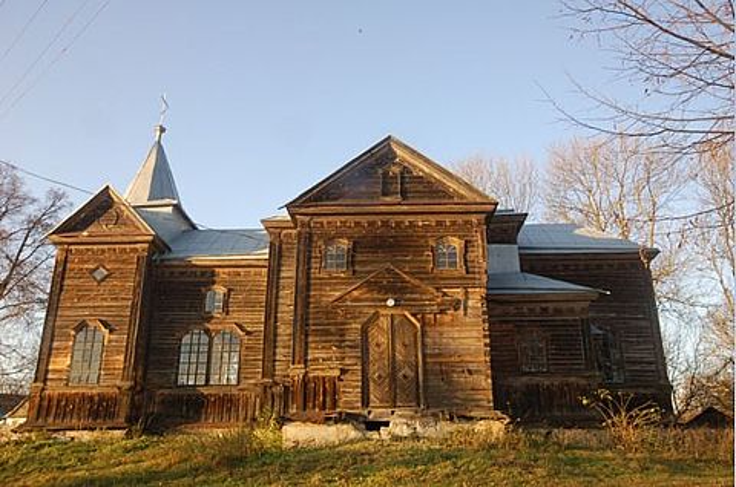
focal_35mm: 30
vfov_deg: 43.4
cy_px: 244
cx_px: 368
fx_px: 612
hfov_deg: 62.0
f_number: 22
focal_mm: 20
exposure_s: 1/15
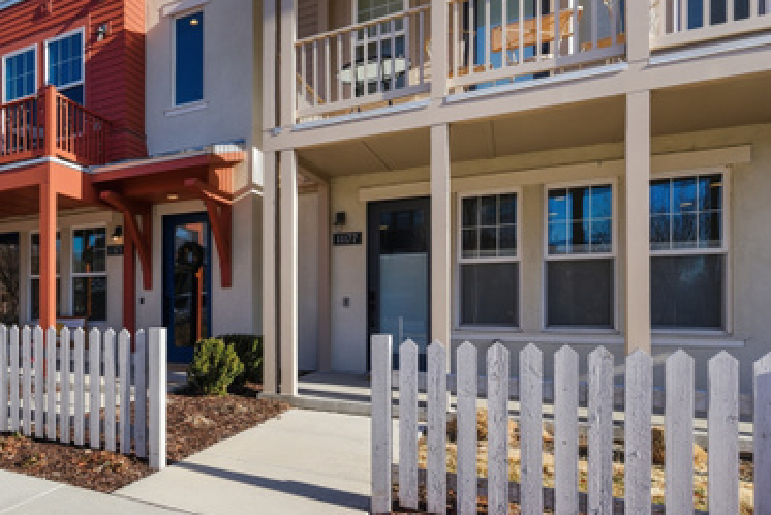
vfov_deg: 53.1
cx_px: 116
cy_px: 232
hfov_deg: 64.6
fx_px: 514
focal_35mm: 24
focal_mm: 14
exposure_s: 1/1000
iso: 220
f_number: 9
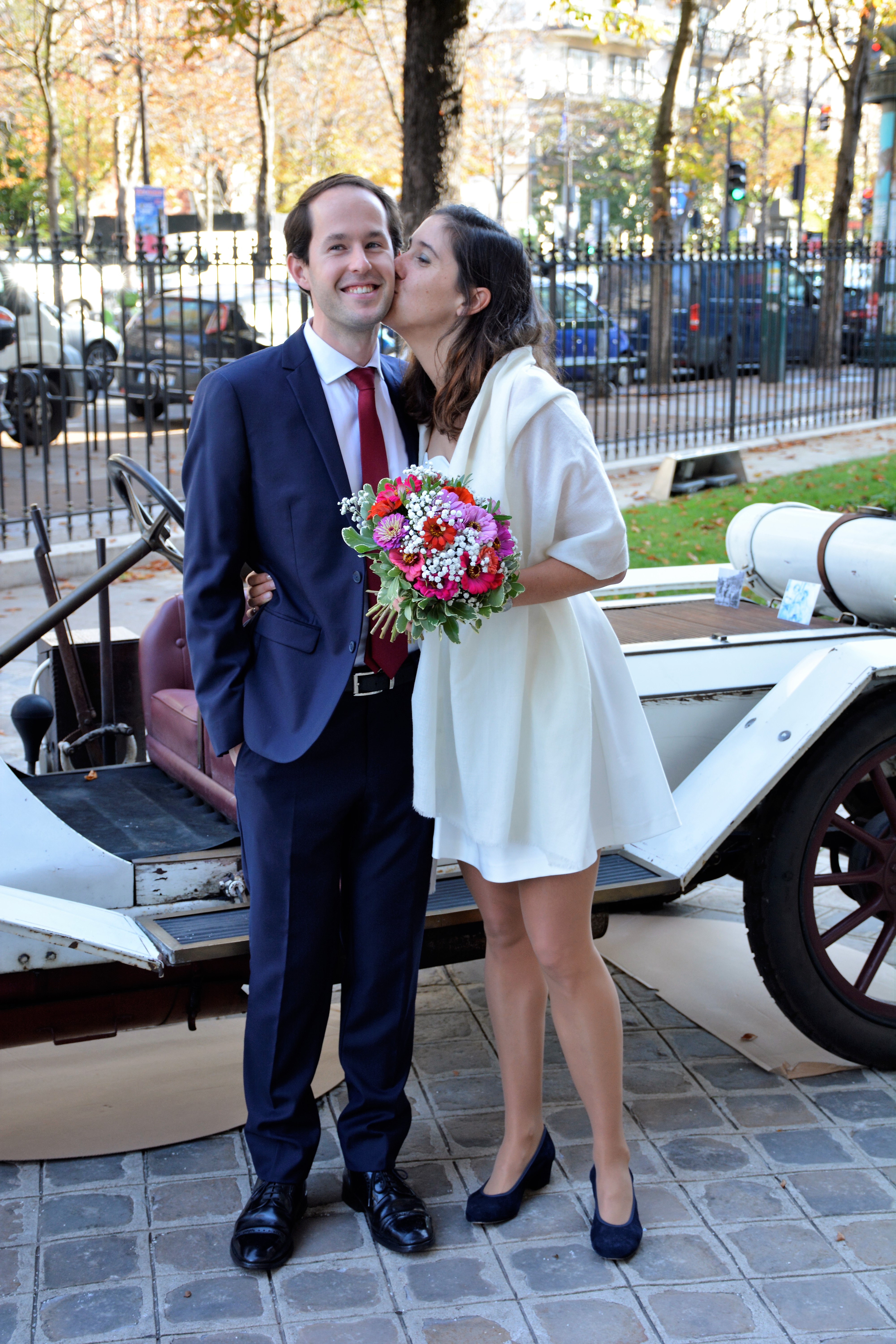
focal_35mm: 57
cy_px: 672
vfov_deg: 35.1
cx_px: 448
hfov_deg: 23.8
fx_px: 2128
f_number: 5
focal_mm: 38
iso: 400
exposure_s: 1/100
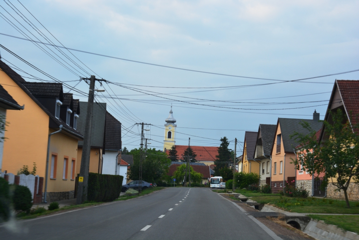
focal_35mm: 72
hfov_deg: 28.1
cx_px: 180
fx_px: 718
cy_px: 120
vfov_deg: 18.9
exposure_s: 1/60
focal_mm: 48
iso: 200
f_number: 10
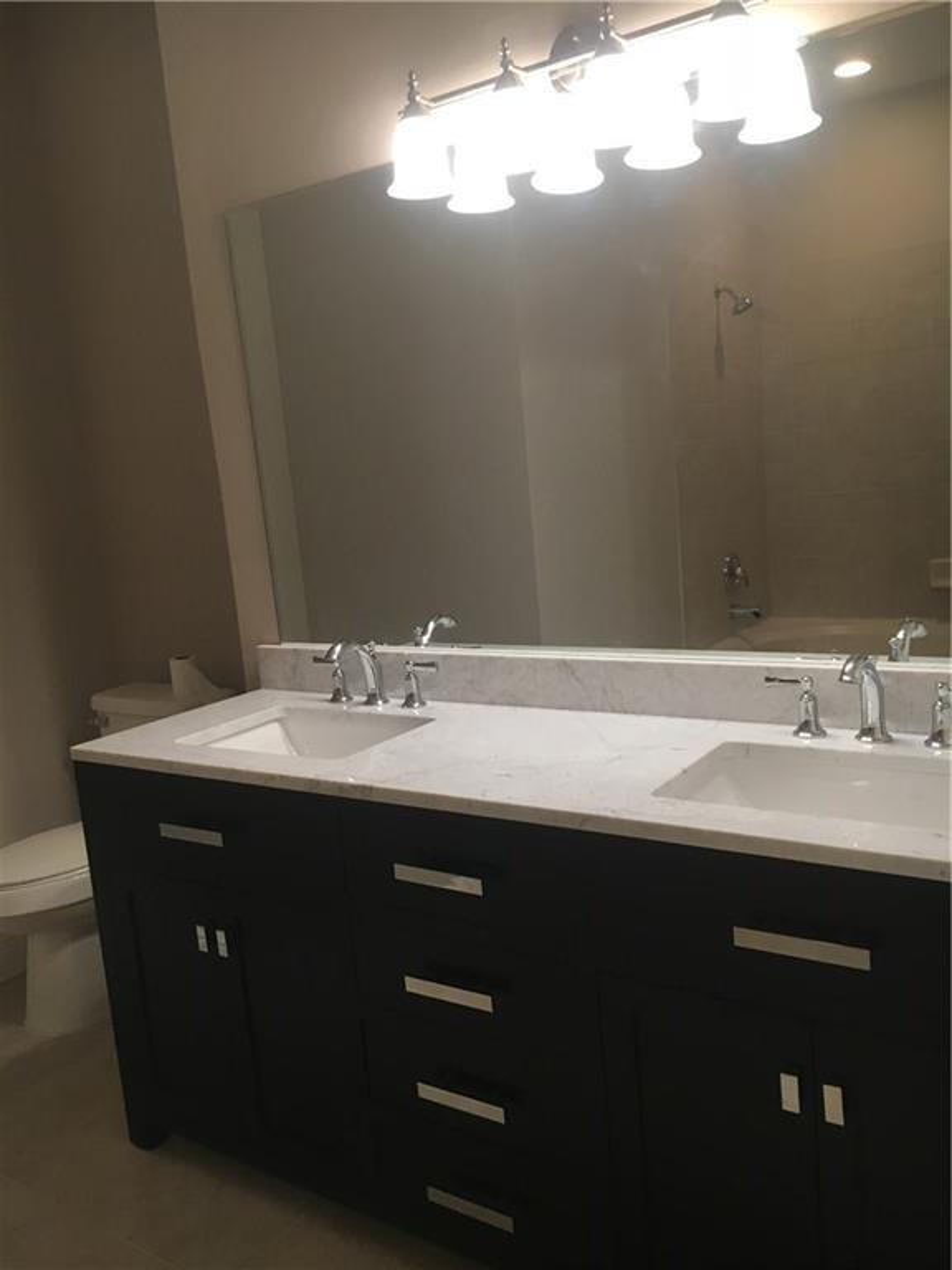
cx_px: 476
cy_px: 635
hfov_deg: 48.2
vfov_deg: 61.7
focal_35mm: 29
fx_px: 1063
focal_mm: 4.15
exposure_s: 1/30
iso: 80
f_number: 2.2
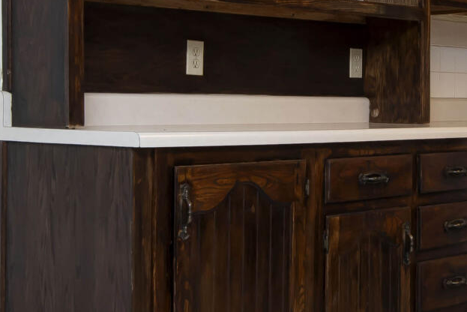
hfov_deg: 25.9
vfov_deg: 17.7
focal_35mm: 77
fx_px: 999
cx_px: 360
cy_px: 105
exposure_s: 1/100
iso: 400
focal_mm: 16
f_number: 6.3
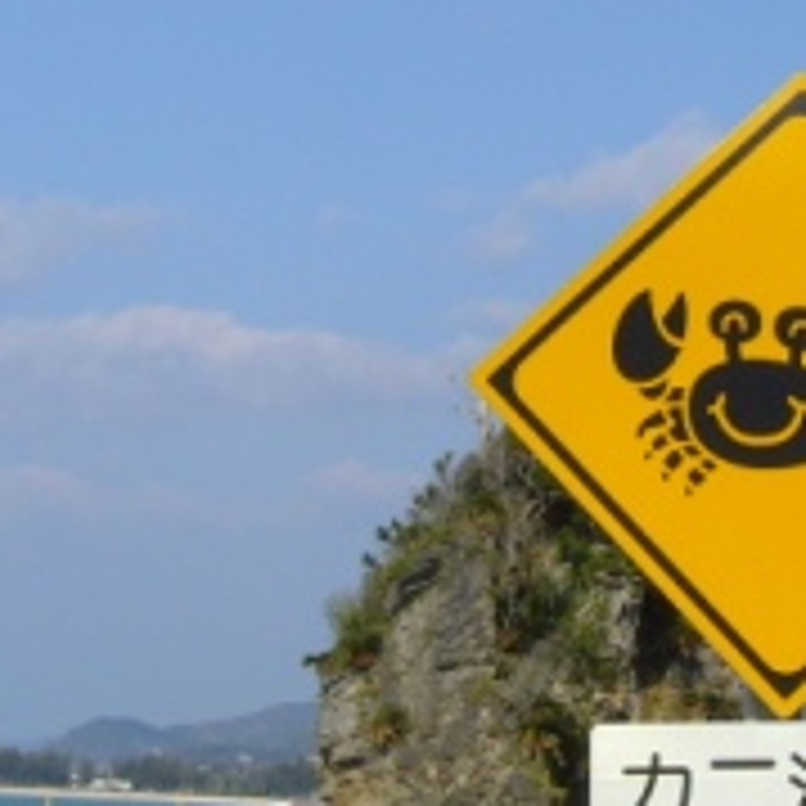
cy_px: 450
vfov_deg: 12.9
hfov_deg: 12.8
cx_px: 770
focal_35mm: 135
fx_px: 3556
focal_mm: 7.5
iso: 80
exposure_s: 1/500
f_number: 6.3
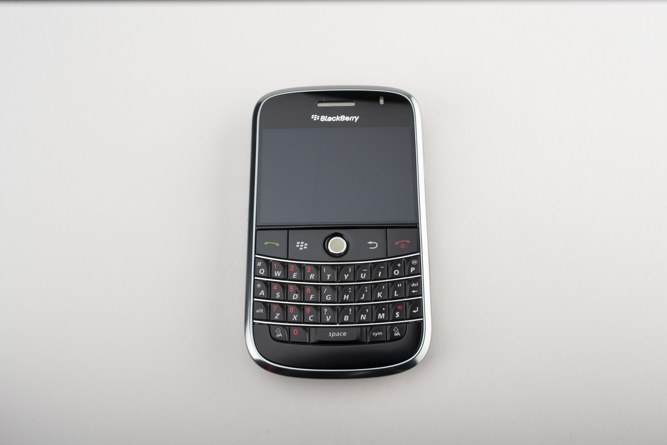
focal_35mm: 33
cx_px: 334
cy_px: 222
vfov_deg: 40.0
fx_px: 611
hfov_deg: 57.2
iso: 400
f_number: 10
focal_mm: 22
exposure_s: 1/200
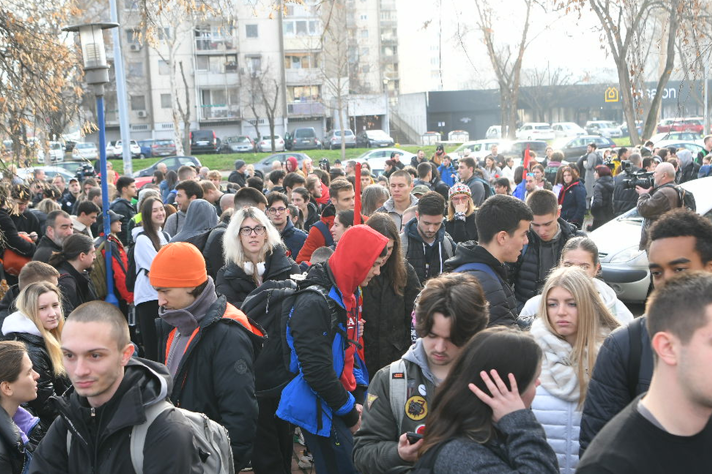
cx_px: 341
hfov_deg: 39.6
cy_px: 276
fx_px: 989
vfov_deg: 27.0
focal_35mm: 50
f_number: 4
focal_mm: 30
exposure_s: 1/400
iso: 500
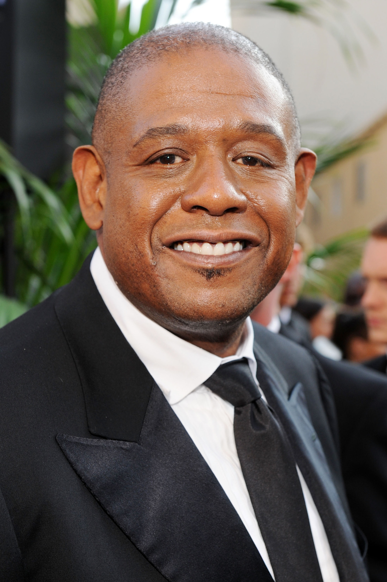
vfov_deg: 35.7
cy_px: 291
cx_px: 194
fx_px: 904
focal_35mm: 56
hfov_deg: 24.2
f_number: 4.5
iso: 500
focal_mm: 56
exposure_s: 1/400
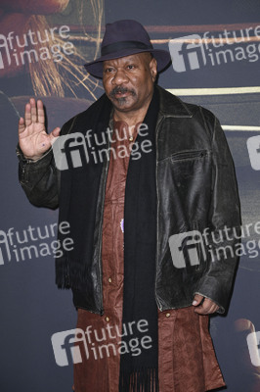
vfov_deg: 22.2
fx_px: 998
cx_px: 130
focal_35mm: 92
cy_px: 196
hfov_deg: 14.8
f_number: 5.6
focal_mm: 92
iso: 640
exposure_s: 1/200
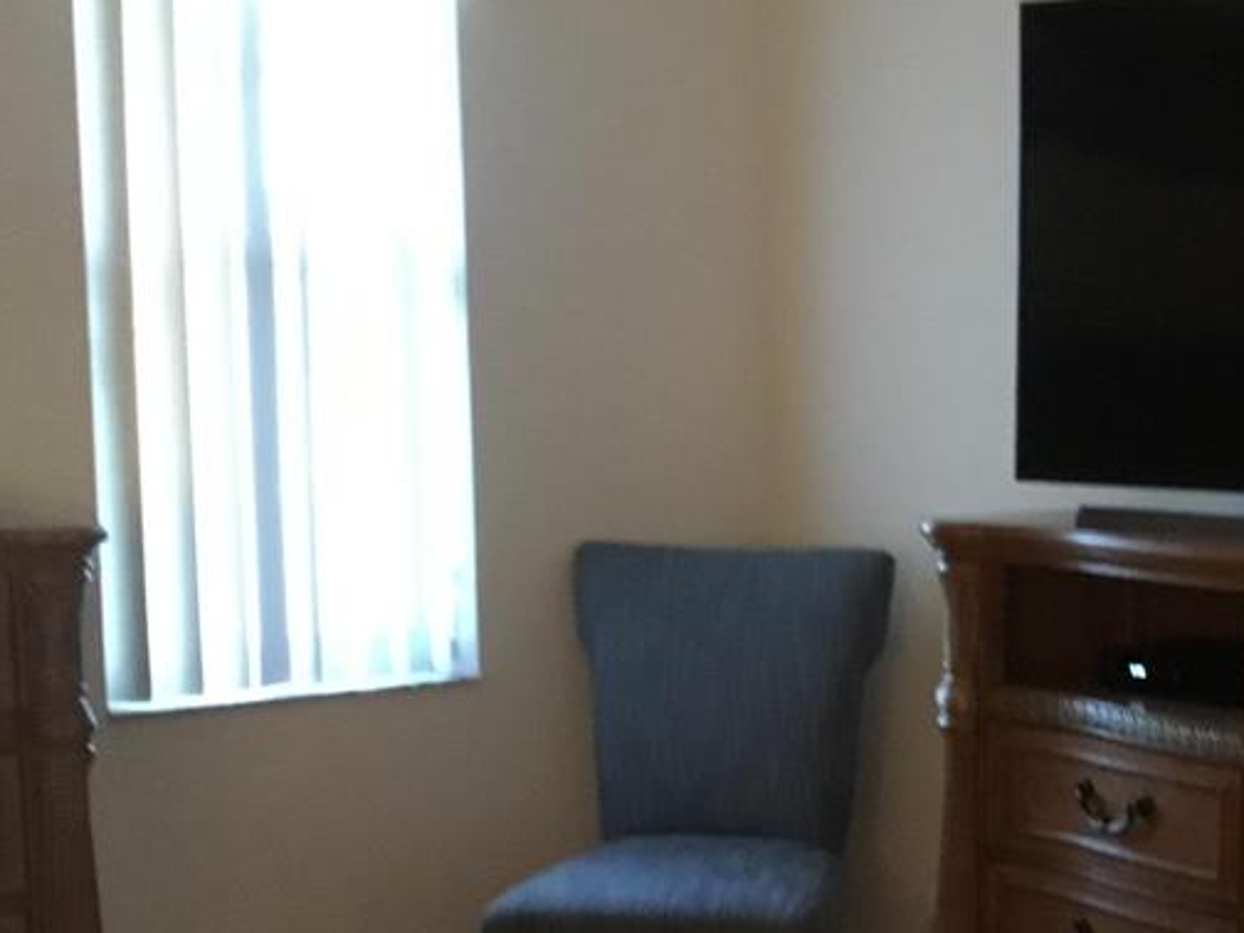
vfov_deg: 23.1
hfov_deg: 29.6
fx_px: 2264
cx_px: 1098
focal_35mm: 63
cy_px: 661
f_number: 2.4
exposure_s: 1/15
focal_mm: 3.3
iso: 320
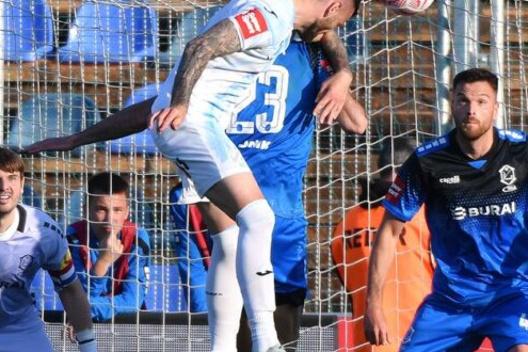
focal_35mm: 1019
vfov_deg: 1.3
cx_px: 368
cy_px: 209
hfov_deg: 2.0
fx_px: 14944
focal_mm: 400
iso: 280
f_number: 5
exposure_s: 1/1600
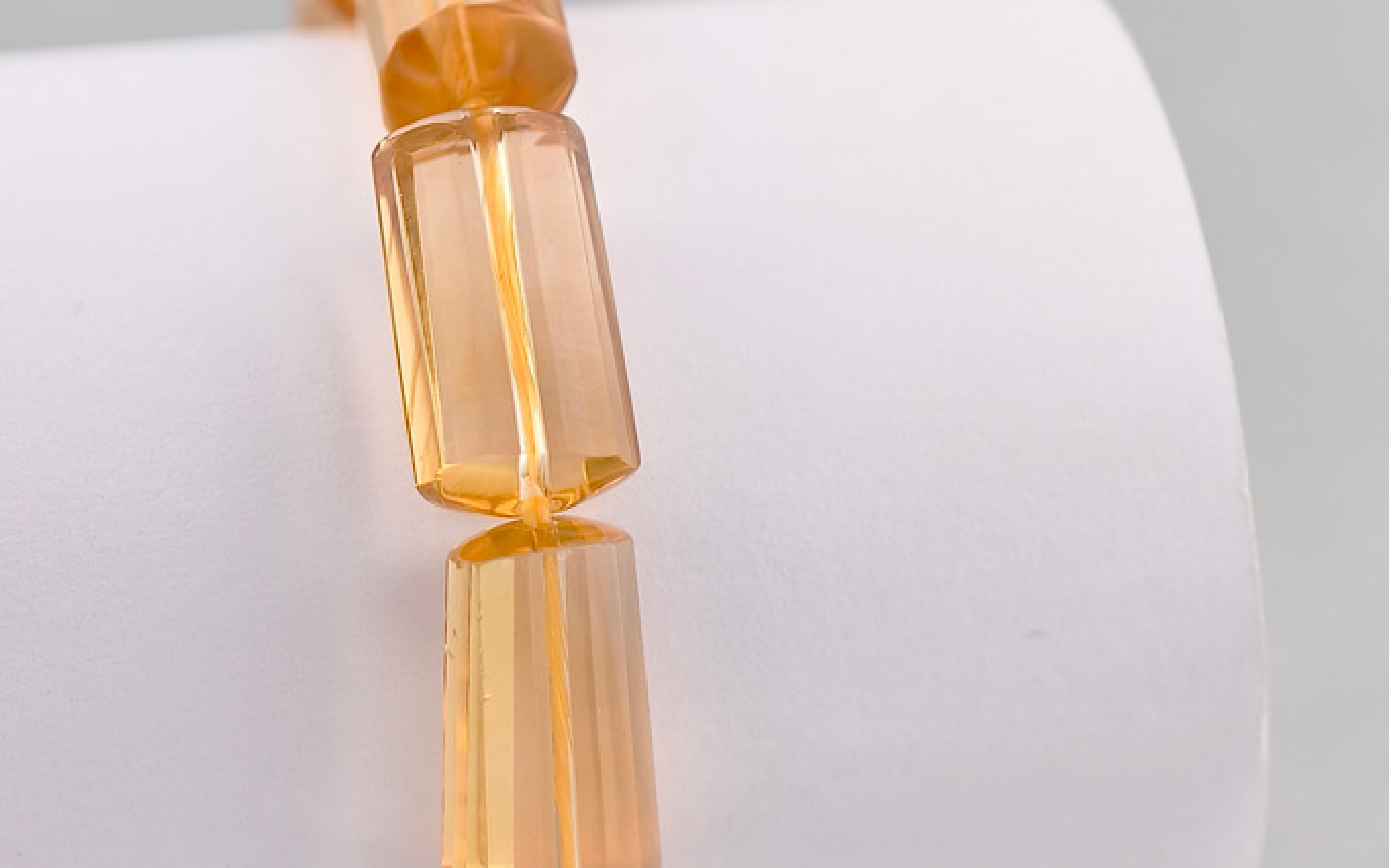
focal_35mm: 153
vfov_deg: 8.6
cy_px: 632
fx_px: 5792
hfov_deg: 13.7
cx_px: 690
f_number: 2.67
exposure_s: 1/160
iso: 125
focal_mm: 22.48
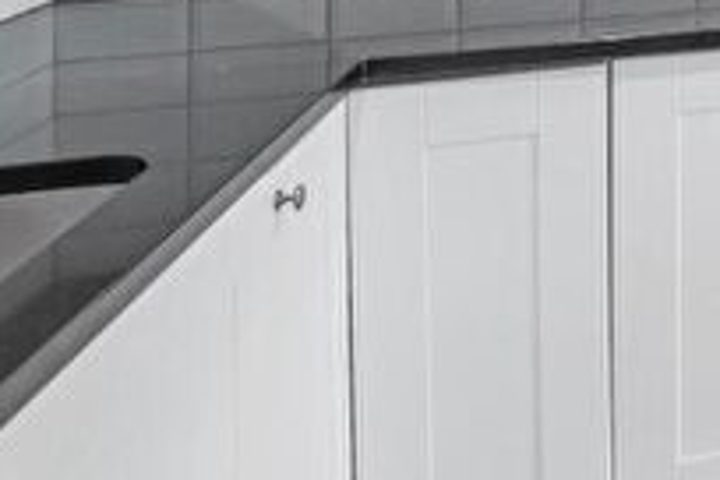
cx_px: 1225
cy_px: -272
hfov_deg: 23.4
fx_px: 1100
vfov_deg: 20.5
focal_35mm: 55
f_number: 9
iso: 250
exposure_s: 1/1.67
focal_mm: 16
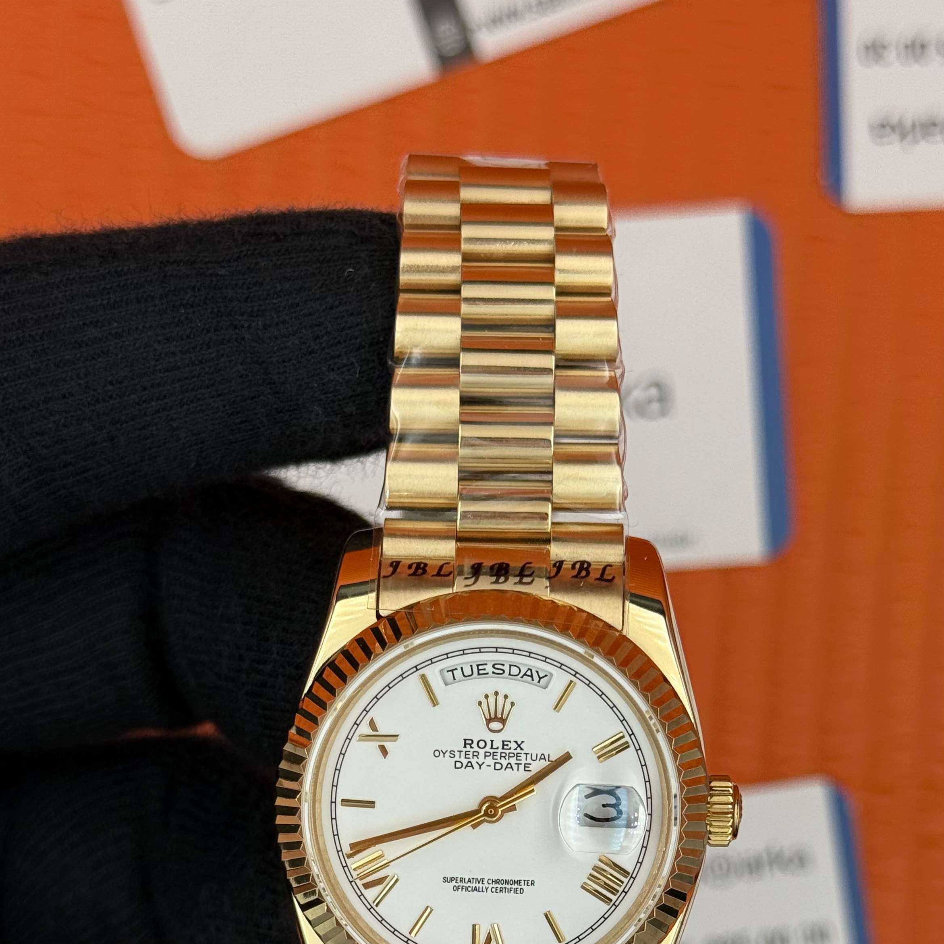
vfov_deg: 23.2
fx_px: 2252
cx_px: 475
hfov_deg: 23.7
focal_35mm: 73
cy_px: 810
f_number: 1.78
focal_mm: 6.76
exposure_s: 1/693
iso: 64
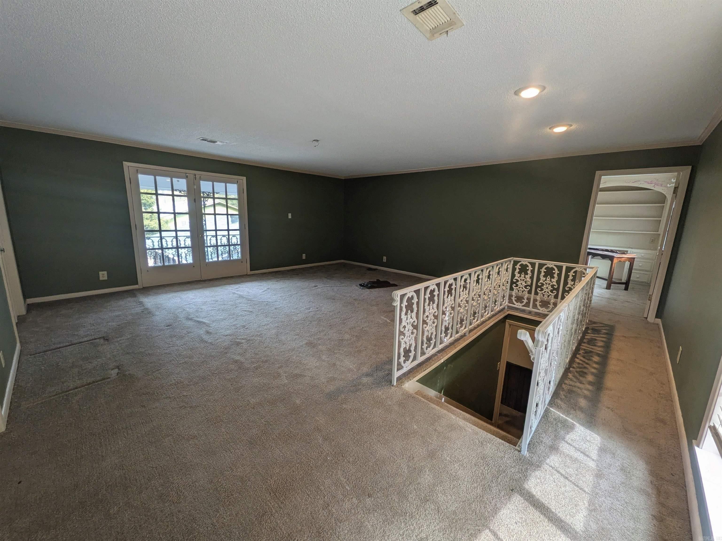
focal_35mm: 14
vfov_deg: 85.7
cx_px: 361
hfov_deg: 102.1
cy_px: 270
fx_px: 292
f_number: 2.2
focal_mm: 1.85
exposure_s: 1/40
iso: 55
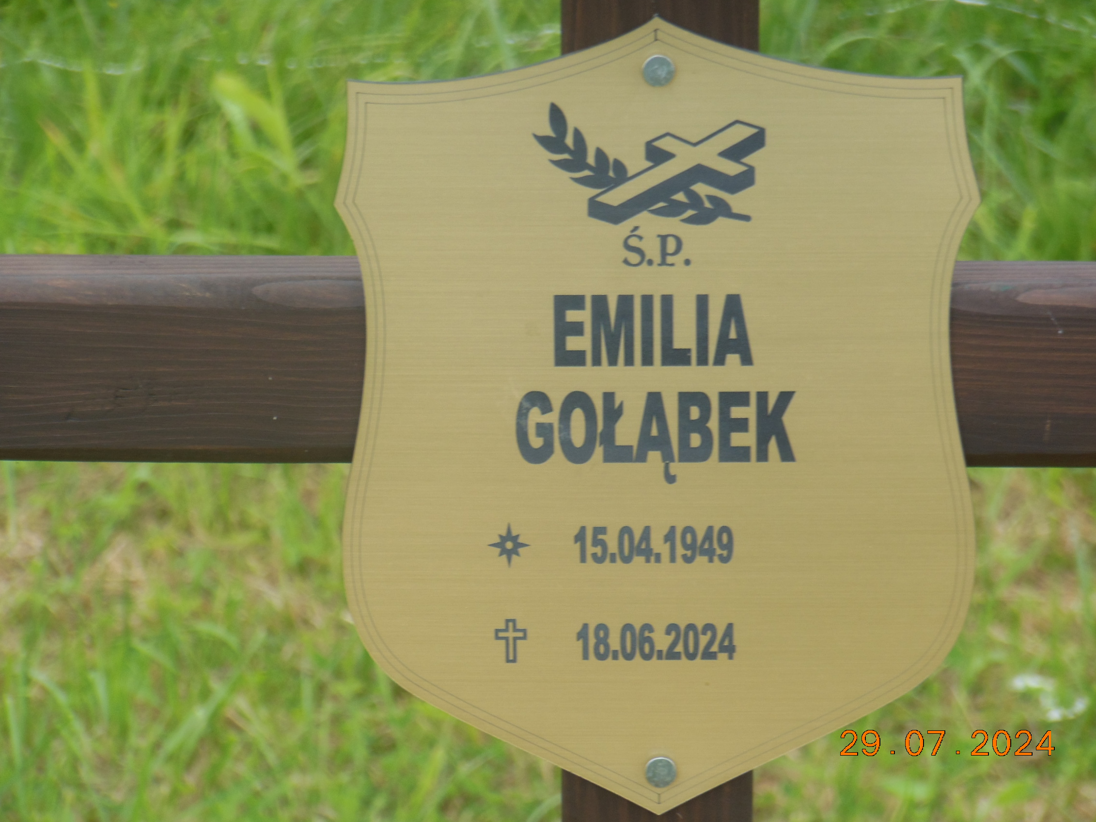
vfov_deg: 6.8
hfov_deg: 9.0
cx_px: 549
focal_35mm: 220
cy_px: 411
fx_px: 6965
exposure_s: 1/160
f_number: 5.7
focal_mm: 39.1
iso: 125
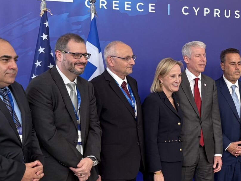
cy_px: 90
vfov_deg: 18.0
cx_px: 238
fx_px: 571
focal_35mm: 82
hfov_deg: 22.9
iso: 50
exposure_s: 1/100
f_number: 1.6
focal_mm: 5.96
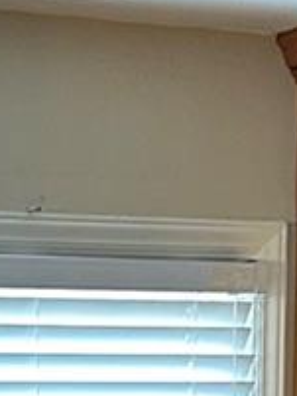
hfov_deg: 7.9
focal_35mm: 183
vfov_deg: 9.8
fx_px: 2091
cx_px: -210
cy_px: 873
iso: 400
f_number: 1.78
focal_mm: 6.86
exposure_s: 1/60
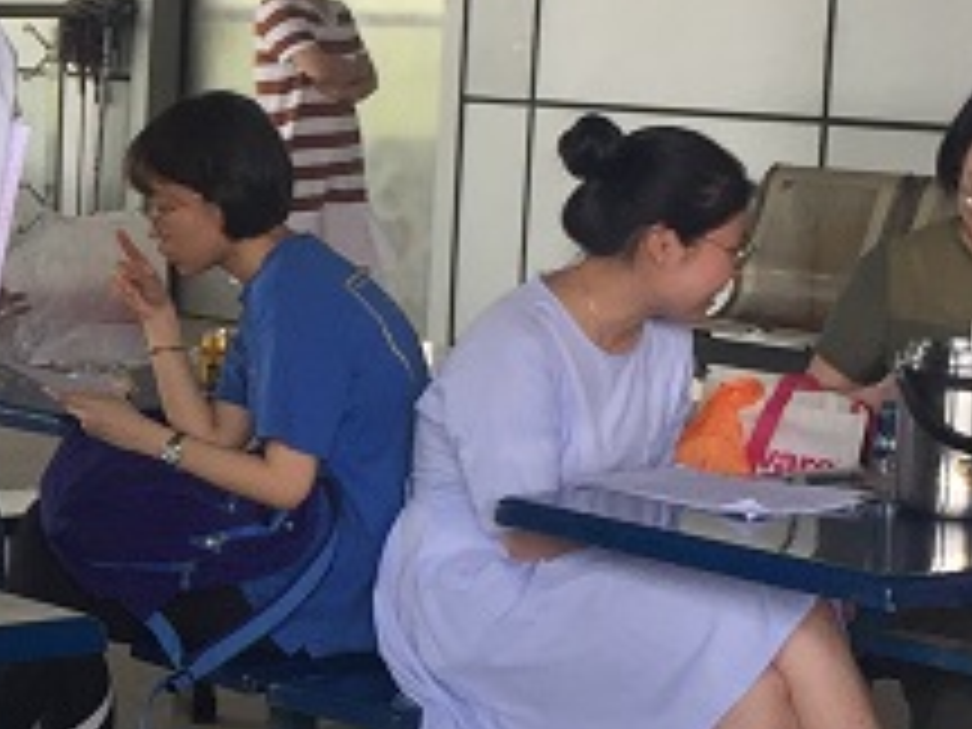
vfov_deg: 12.2
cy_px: 452
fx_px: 3398
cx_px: -342
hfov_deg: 15.4
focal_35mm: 121
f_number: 2.2
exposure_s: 1/100
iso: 50
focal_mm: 4.15
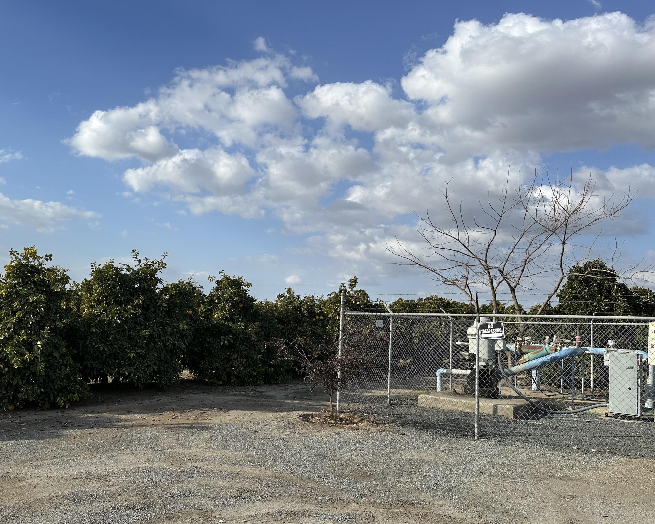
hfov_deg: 58.1
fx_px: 582
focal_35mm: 30
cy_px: 288
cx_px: 250
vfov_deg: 48.4
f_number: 1.78
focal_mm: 6.86
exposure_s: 1/6211
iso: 80
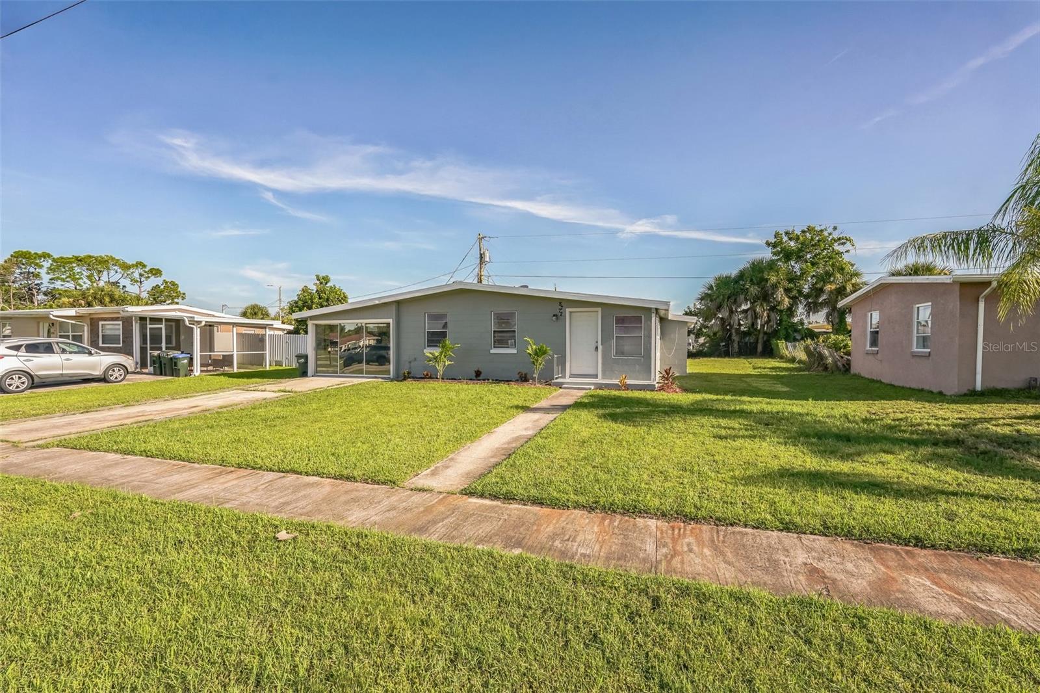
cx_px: 520
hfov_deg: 96.7
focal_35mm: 16
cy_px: 346
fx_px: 462
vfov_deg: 73.7
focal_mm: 16
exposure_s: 1/1000
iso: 400
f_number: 8
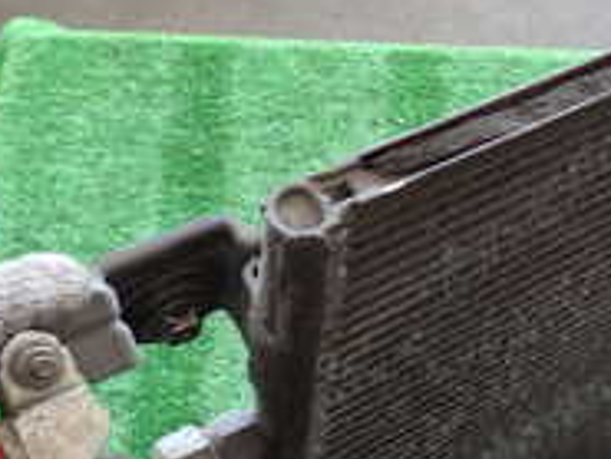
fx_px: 1431
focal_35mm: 81
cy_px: 228
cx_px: 677
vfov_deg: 18.2
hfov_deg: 22.7
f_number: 2
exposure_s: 1/60
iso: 160
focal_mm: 4.5
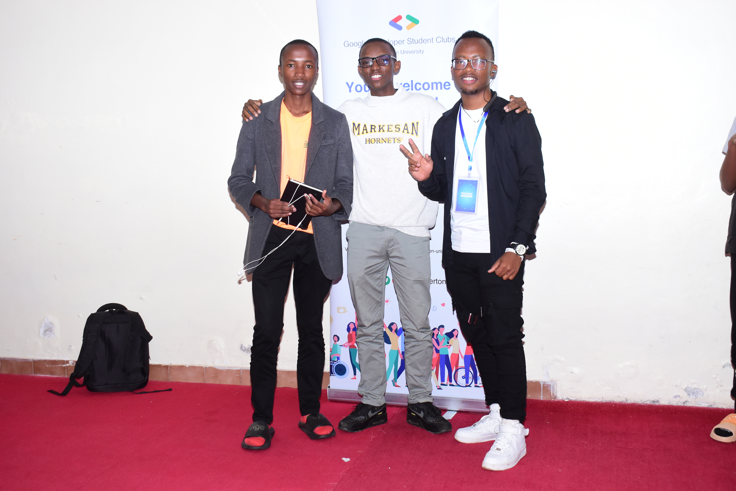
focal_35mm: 48
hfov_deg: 41.1
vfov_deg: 28.1
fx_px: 982
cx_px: 368
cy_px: 246
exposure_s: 1/200
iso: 1000
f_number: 5.6
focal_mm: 32
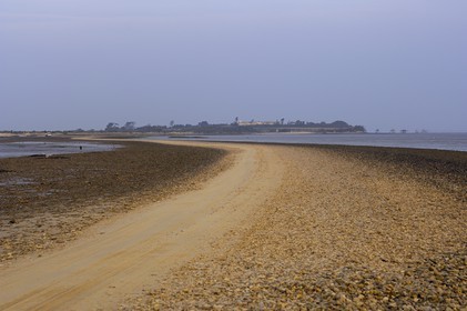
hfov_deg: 24.2
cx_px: 234
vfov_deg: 16.2
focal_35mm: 84
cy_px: 156
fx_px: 1089
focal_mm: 56
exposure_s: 1/100
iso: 100
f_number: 4.5
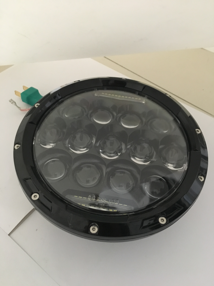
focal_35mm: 29
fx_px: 239
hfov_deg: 48.2
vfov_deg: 61.7
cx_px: 107
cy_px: 143
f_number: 2.2
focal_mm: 4.15
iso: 500
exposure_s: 1/17
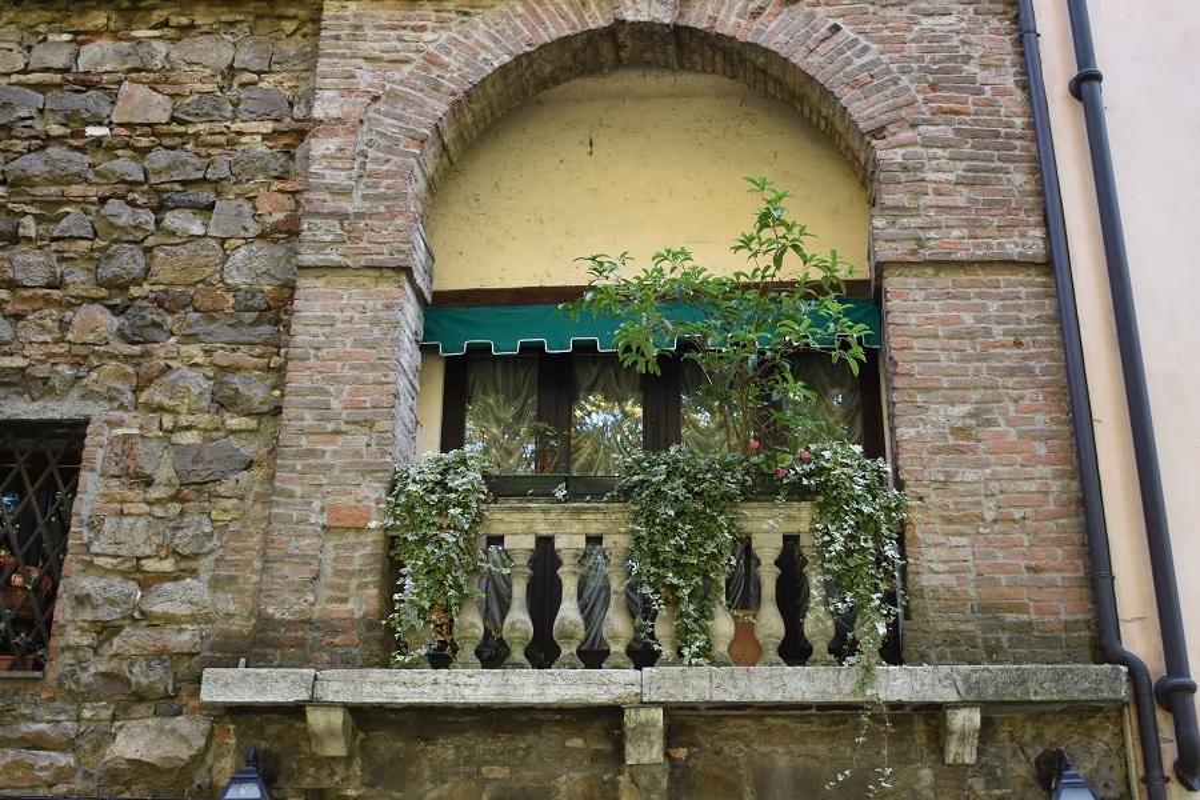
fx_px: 1550
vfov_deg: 28.9
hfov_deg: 42.3
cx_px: 600
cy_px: 400
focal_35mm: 46
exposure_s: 1/100
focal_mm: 31
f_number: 5
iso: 400
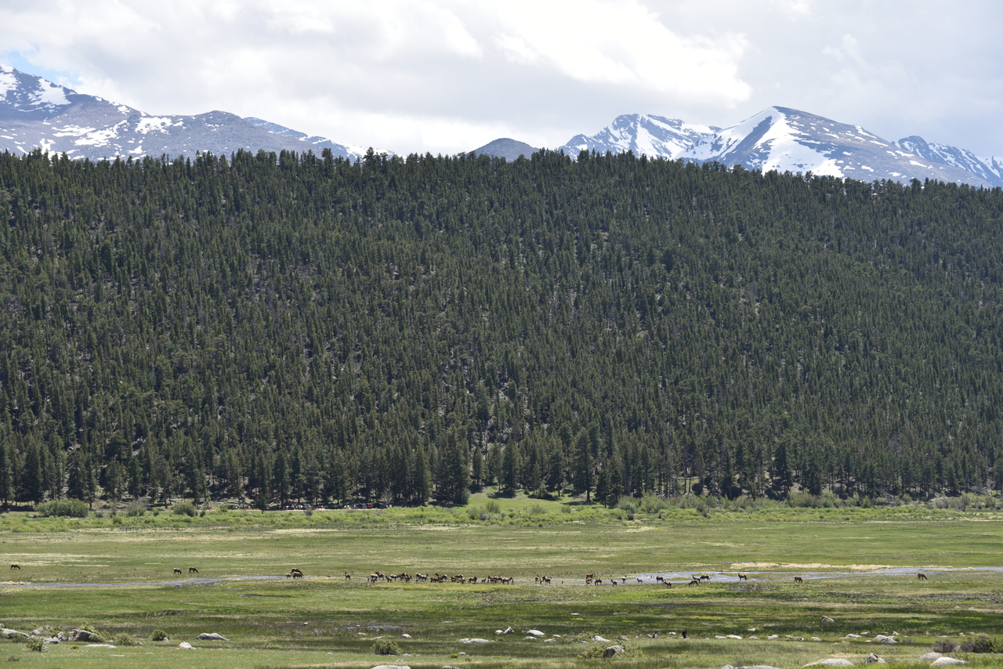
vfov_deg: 15.2
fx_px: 2508
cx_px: 502
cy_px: 334
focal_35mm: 90
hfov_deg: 22.6
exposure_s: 1/250
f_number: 8
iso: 100
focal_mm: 90
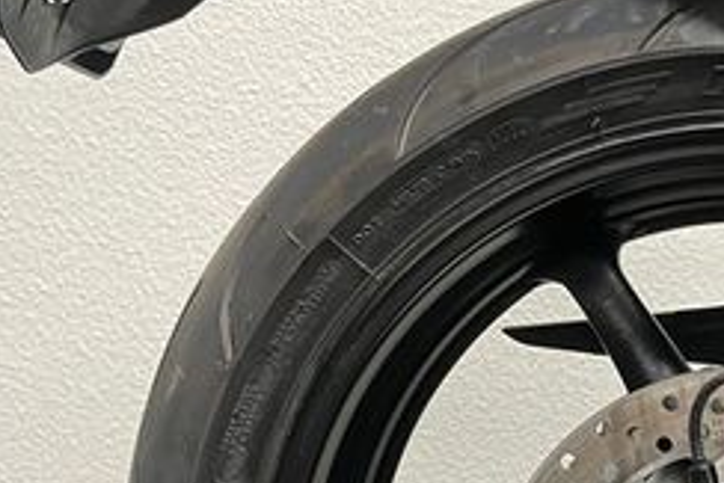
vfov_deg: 18.4
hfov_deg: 26.4
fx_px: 1429
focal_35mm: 71
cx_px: 774
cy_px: 554
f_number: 1.6
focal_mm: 5.1
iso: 320
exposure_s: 1/50
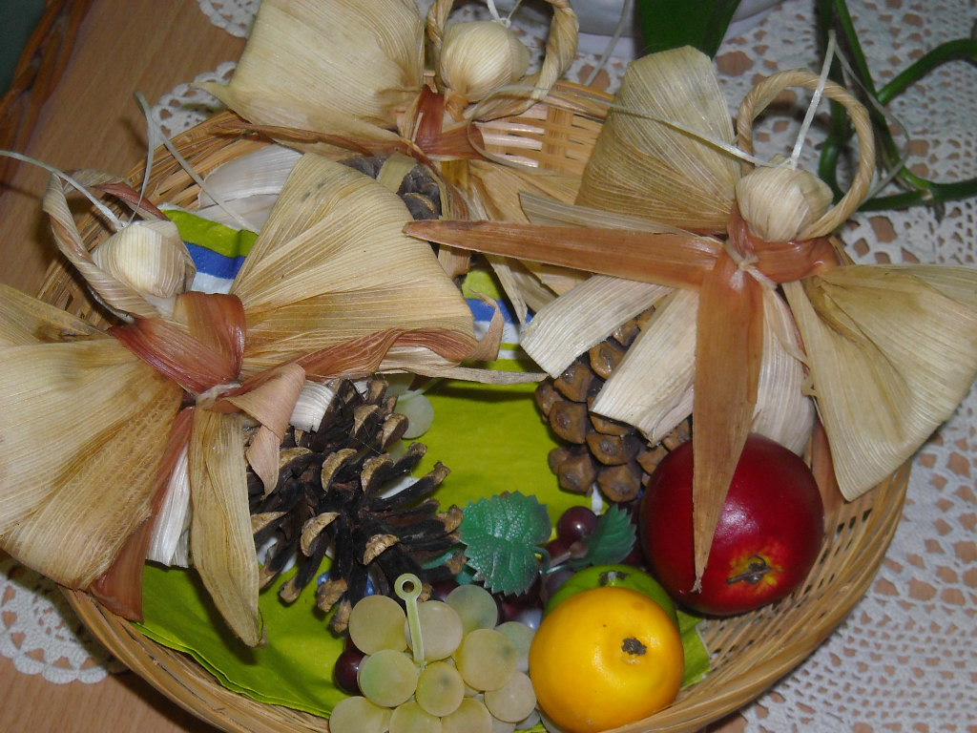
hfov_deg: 25.7
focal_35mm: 76
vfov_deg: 19.4
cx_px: 488
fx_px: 2145
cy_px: 366
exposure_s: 1/125
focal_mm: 12.3
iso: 200
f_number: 3.9
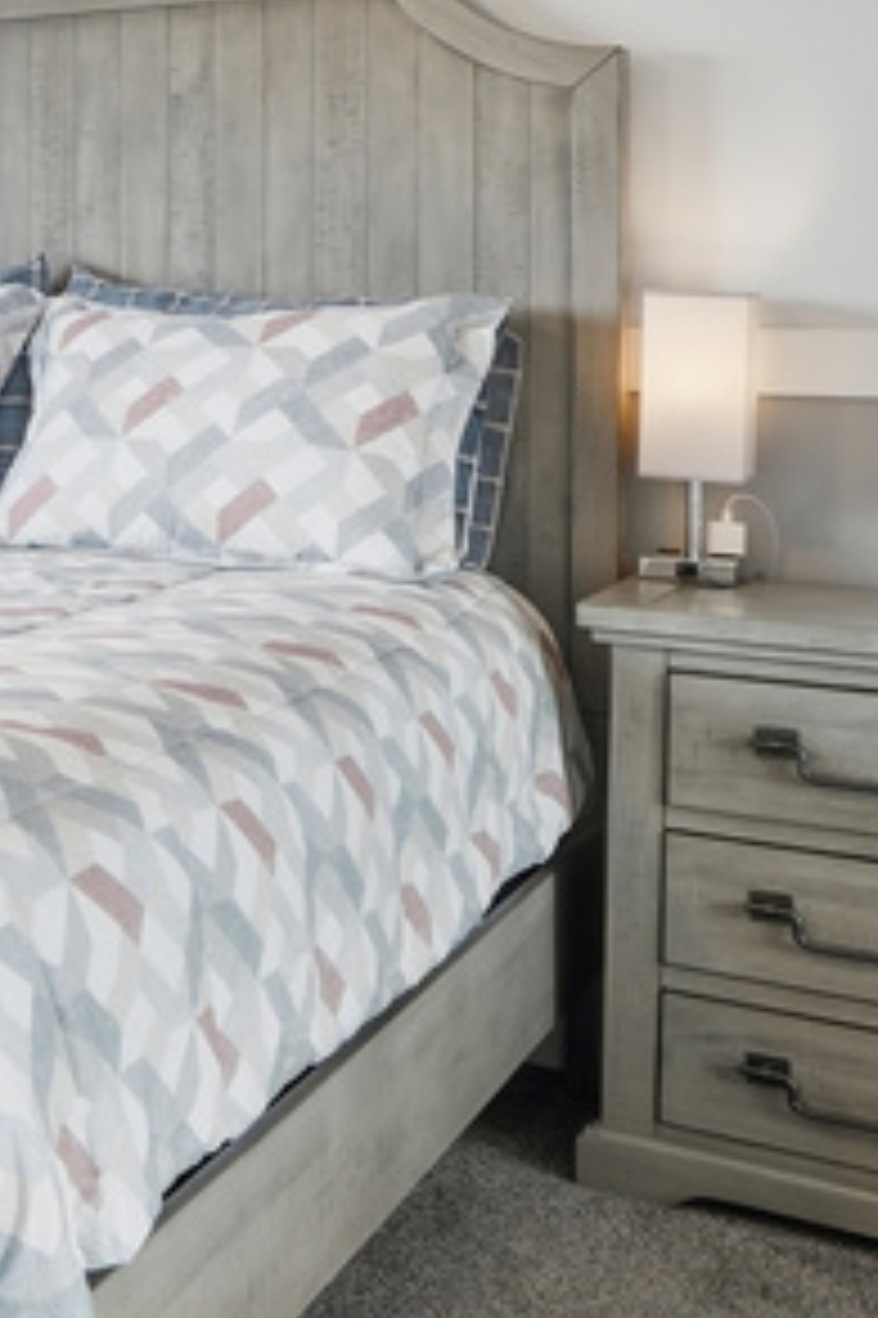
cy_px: 290
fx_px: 2051
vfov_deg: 34.7
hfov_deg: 18.0
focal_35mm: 56
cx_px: -801
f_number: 9
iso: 250
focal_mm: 16
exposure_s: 1/250
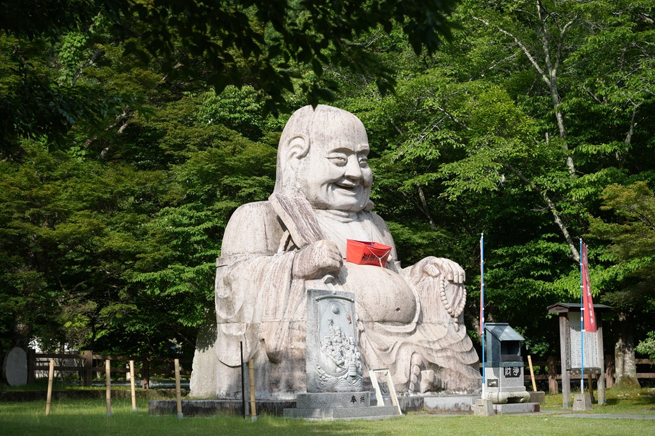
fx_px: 1528
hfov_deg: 24.2
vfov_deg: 16.3
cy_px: 218
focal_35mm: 84
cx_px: 328
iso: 100
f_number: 4.5
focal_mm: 84
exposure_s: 1/400
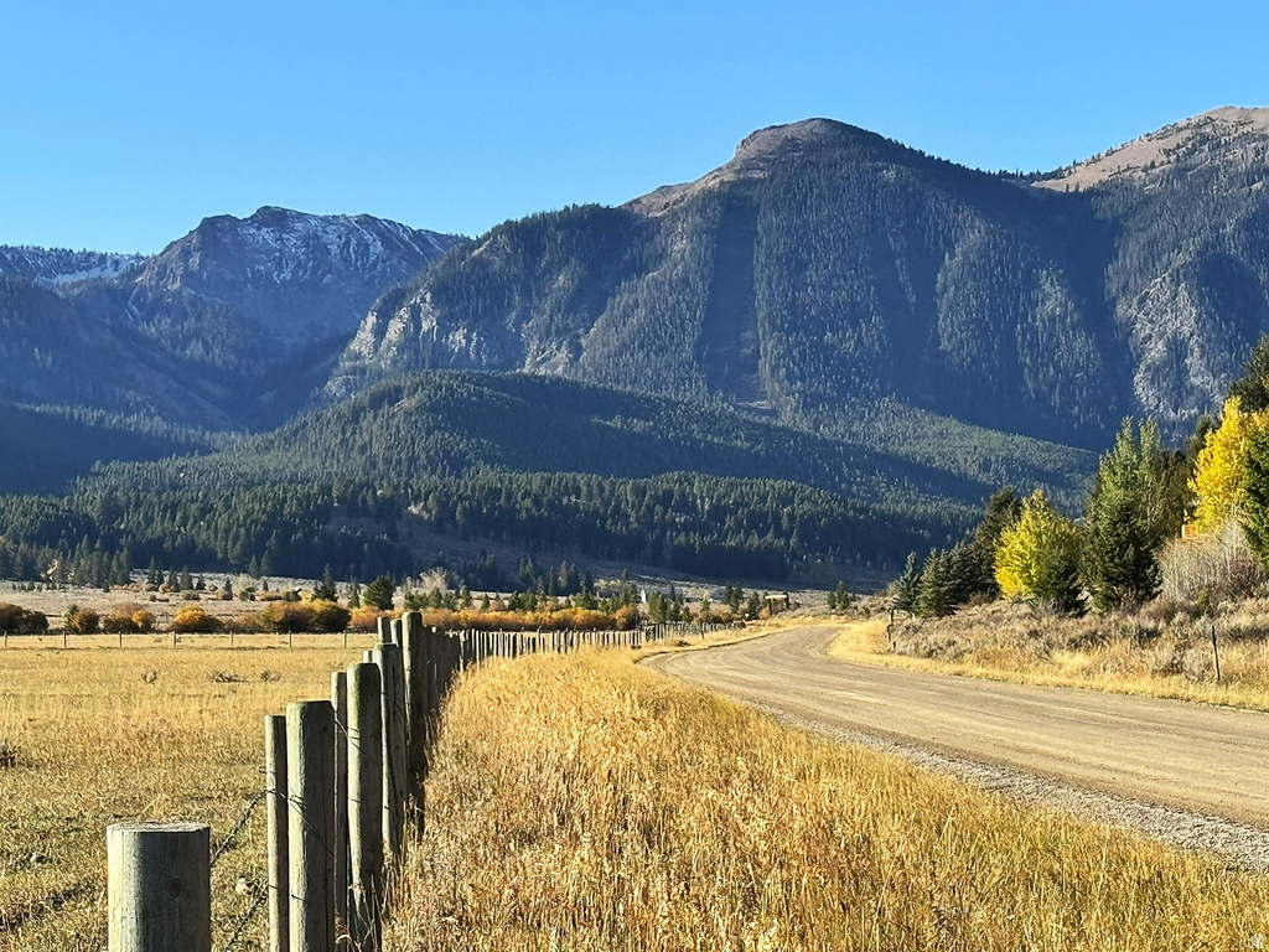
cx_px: 634
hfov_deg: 20.2
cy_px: 476
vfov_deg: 15.2
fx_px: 3556
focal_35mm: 97
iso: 64
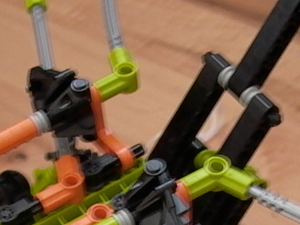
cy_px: 336
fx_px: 1249
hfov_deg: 13.7
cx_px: 120
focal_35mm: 144
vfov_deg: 10.0
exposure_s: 1/13.5
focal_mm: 8.34
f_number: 2.13
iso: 100
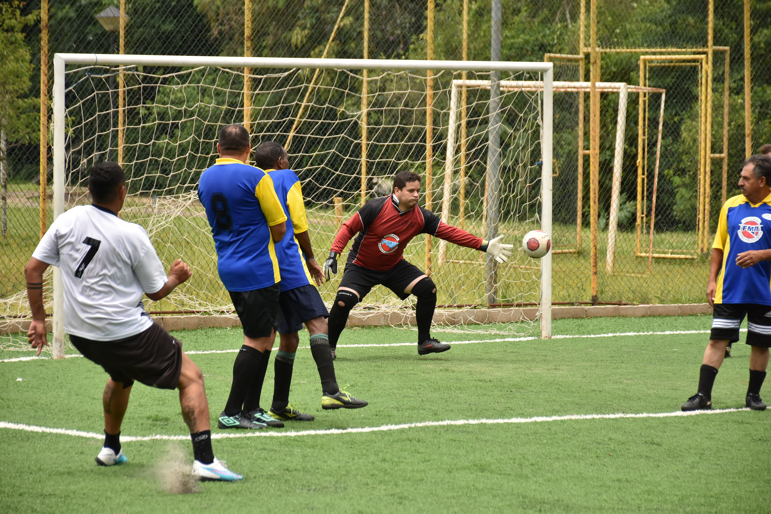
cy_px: 257
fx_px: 3213
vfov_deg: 9.2
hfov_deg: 13.7
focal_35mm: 150
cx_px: 386
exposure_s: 1/1600
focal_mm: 100
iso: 400
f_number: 5.6
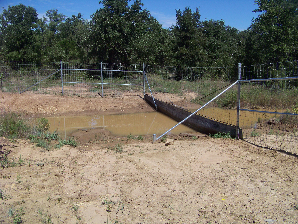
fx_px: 310
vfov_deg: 39.7
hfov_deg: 51.4
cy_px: 112
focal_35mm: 36
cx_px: 149
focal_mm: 5.85
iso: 68
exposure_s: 1/1000
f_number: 4
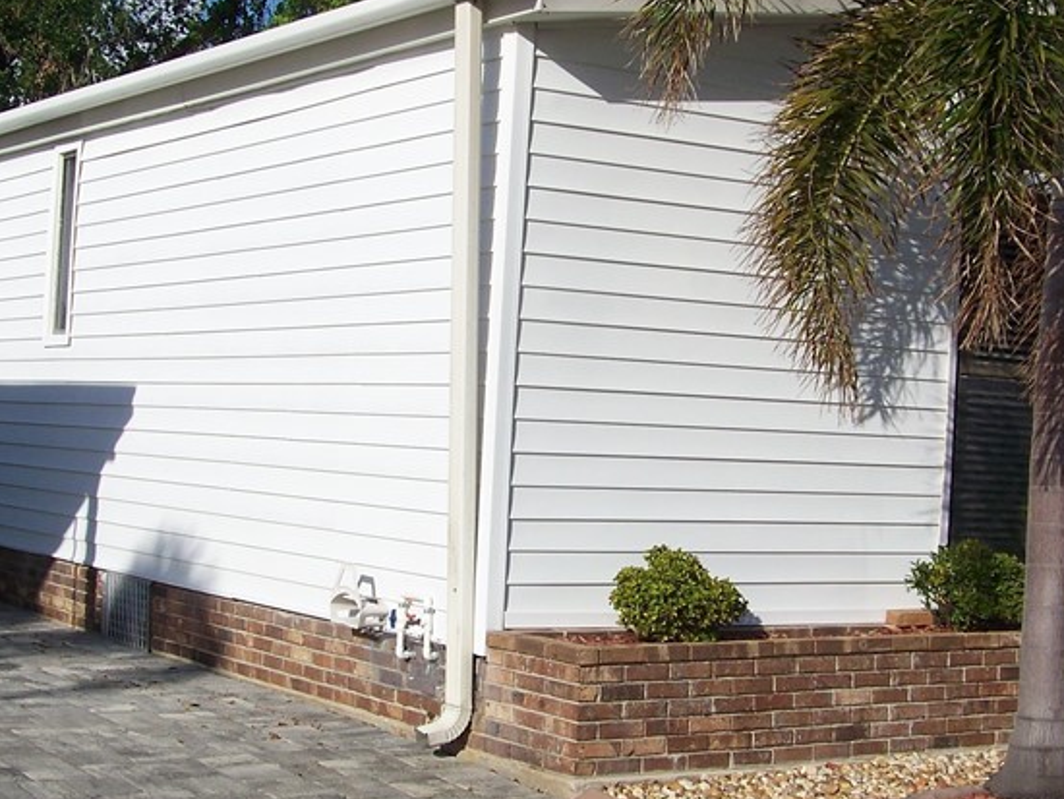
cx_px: 555
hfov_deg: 29.0
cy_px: 402
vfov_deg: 21.9
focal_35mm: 67
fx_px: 2060
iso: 64
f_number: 4
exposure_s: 1/800
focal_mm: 5.85
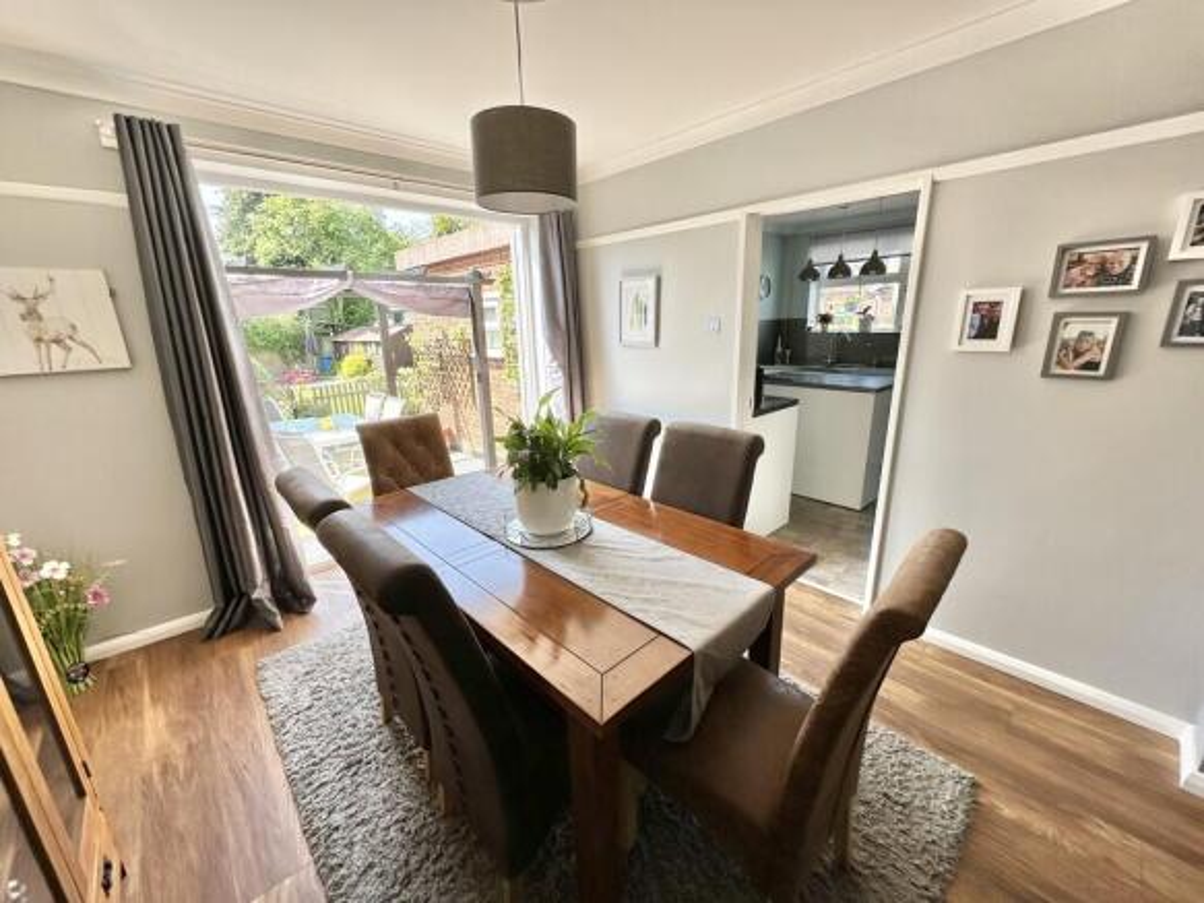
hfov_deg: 102.1
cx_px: 602
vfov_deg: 85.7
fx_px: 487
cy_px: 452
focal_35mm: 14
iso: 40
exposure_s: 1/218
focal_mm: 2.22
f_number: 2.2
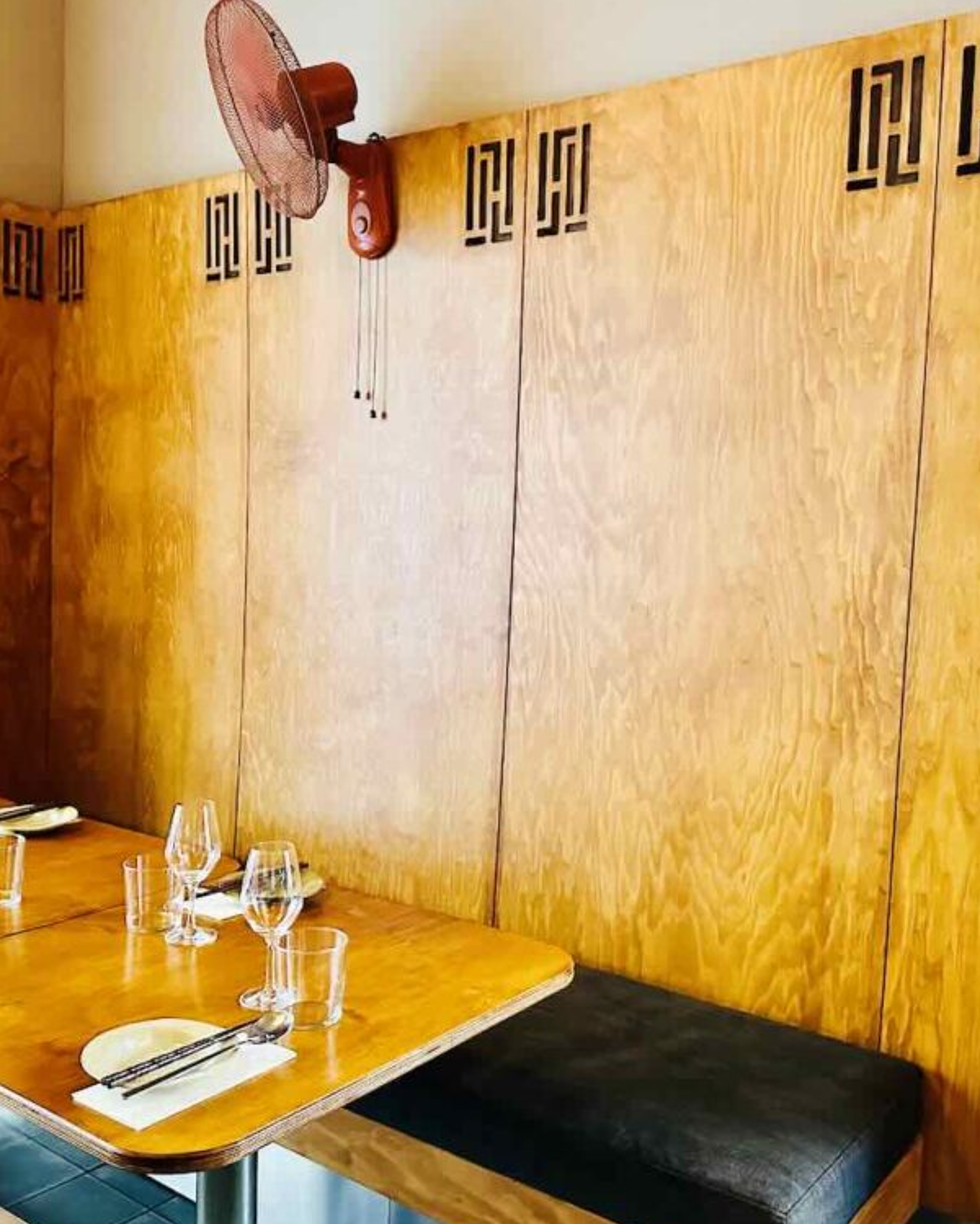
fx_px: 1160
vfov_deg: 55.7
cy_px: 615
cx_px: 495
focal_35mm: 32
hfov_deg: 45.8
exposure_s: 1/50
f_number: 1.78
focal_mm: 6.86
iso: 1000
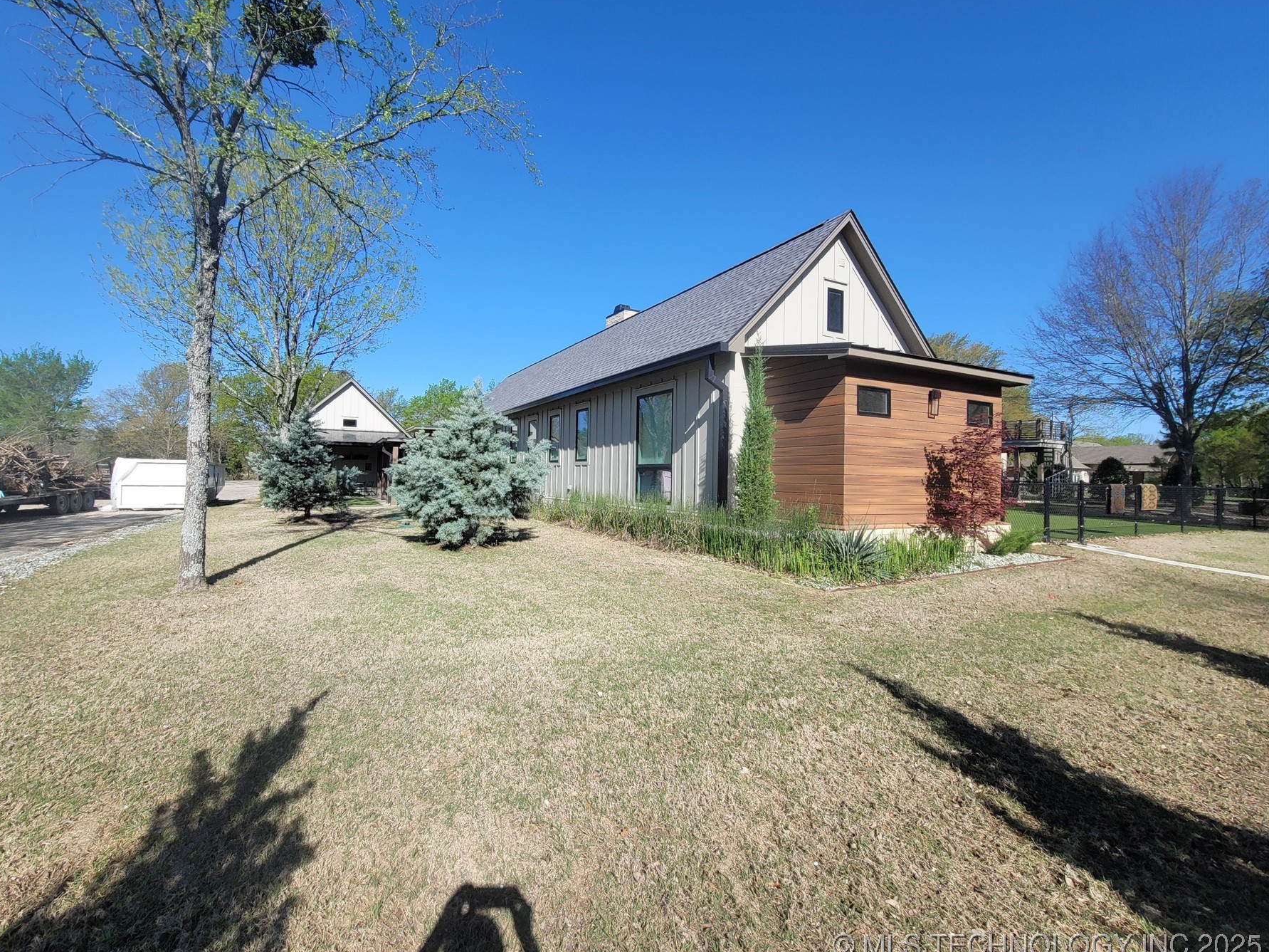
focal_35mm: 14
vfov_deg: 85.6
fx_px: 513
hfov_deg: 101.9
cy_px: 463
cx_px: 586
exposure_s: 1/1453
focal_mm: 2.2
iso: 64
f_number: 2.2
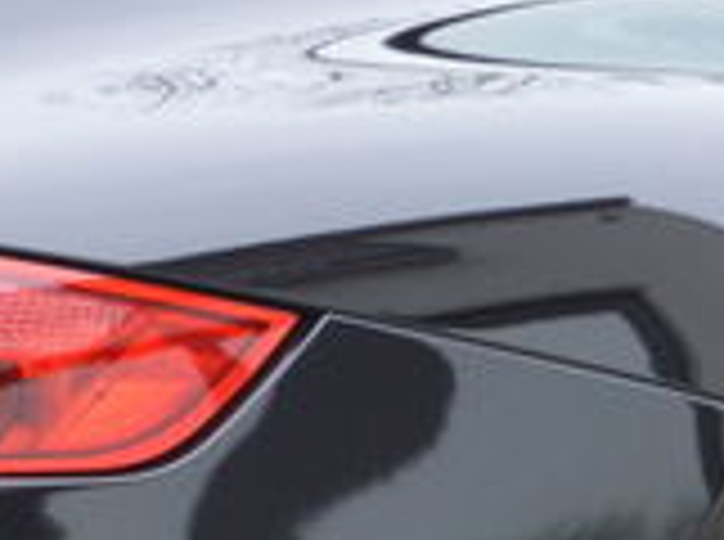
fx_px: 6135
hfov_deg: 6.7
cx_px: 18
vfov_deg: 5.0
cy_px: 468
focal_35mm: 294
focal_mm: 32
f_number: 4.5
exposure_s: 1/80
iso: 400
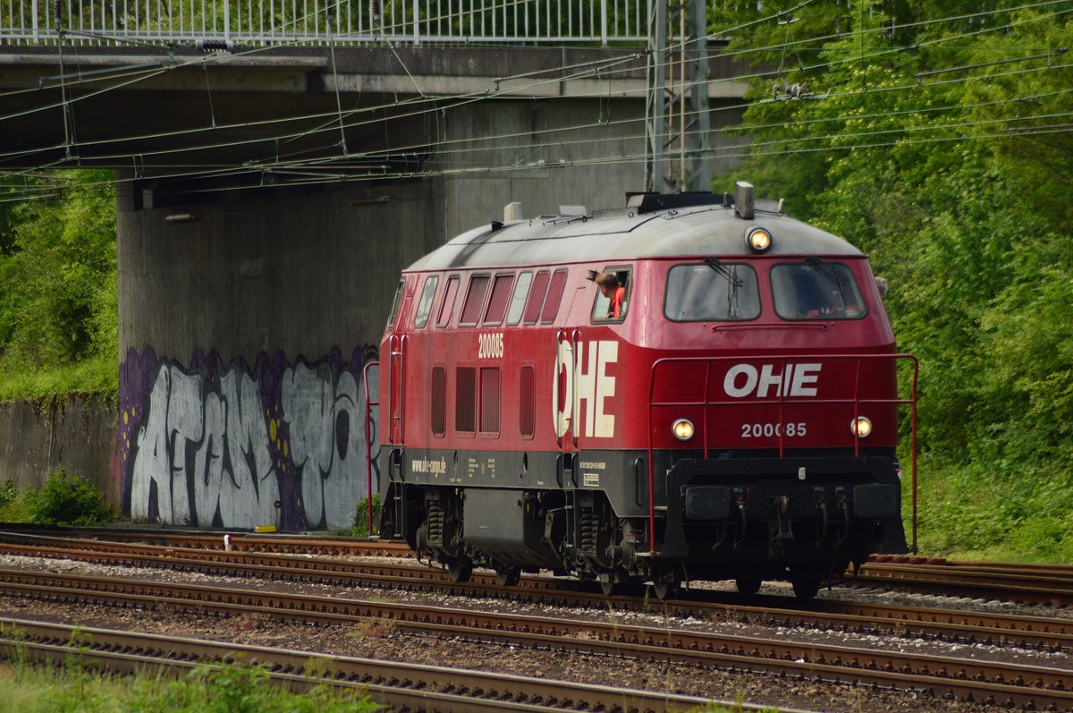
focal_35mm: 255
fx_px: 7591
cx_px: 536
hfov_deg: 8.1
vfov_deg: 5.4
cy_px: 356
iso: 200
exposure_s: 1/640
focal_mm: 170
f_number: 5.6
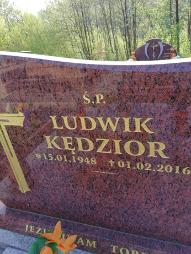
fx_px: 199
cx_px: 96
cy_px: 127
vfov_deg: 65.3
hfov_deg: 51.4
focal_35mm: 27
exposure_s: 1/184
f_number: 2.2
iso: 50
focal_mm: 3.81
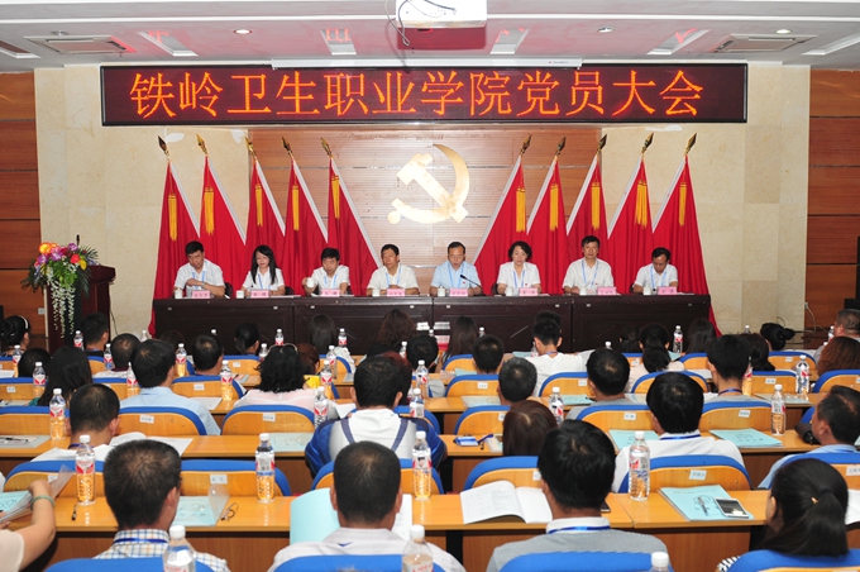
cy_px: 286
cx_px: 430
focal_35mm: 36
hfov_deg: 53.2
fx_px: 859
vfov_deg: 36.8
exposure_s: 1/100
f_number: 5
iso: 250
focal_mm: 24
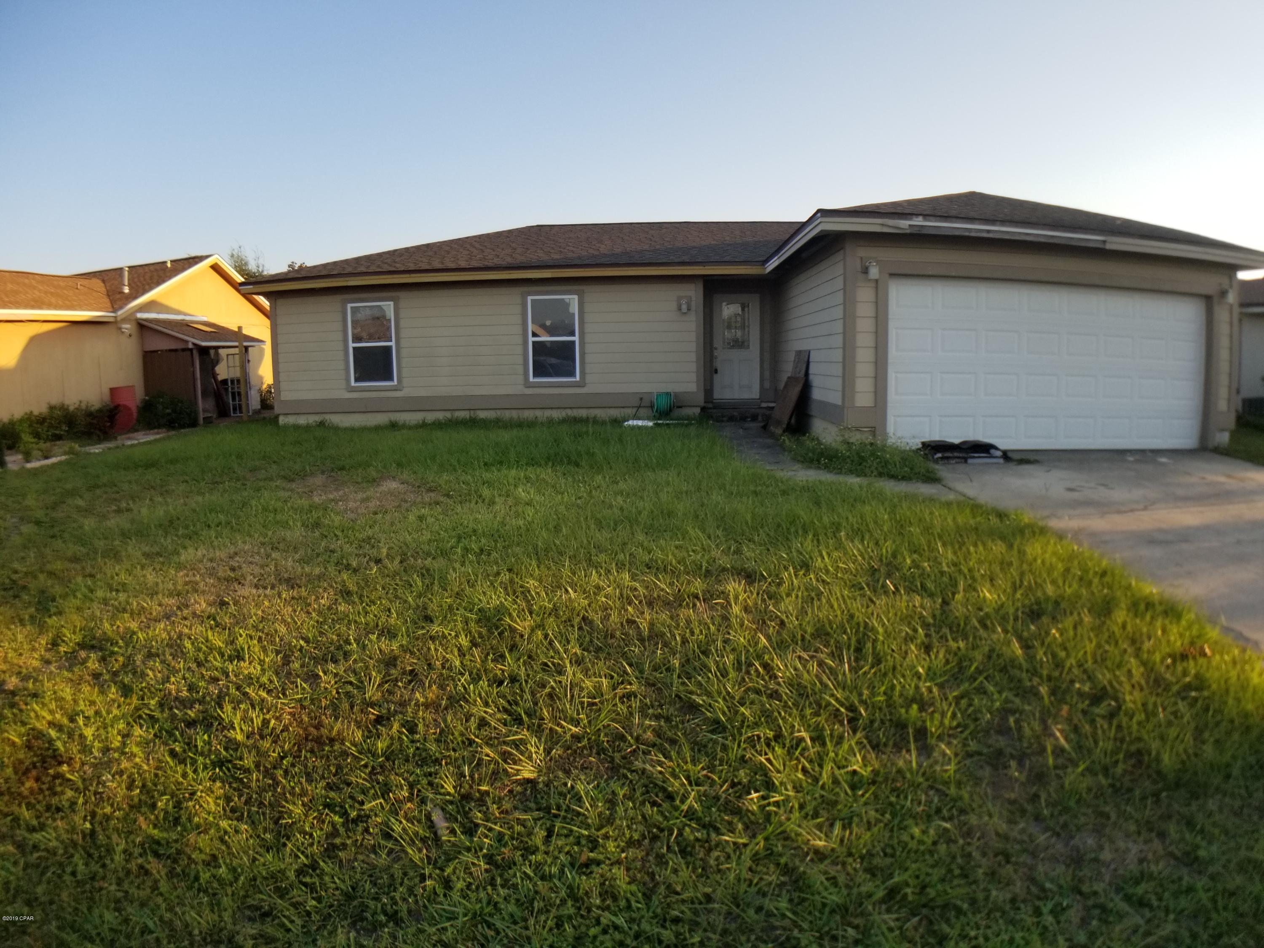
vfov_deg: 53.1
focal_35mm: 26
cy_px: 474
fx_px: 949
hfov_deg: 67.3
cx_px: 632
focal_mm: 4.3
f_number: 1.7
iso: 50
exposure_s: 1/620
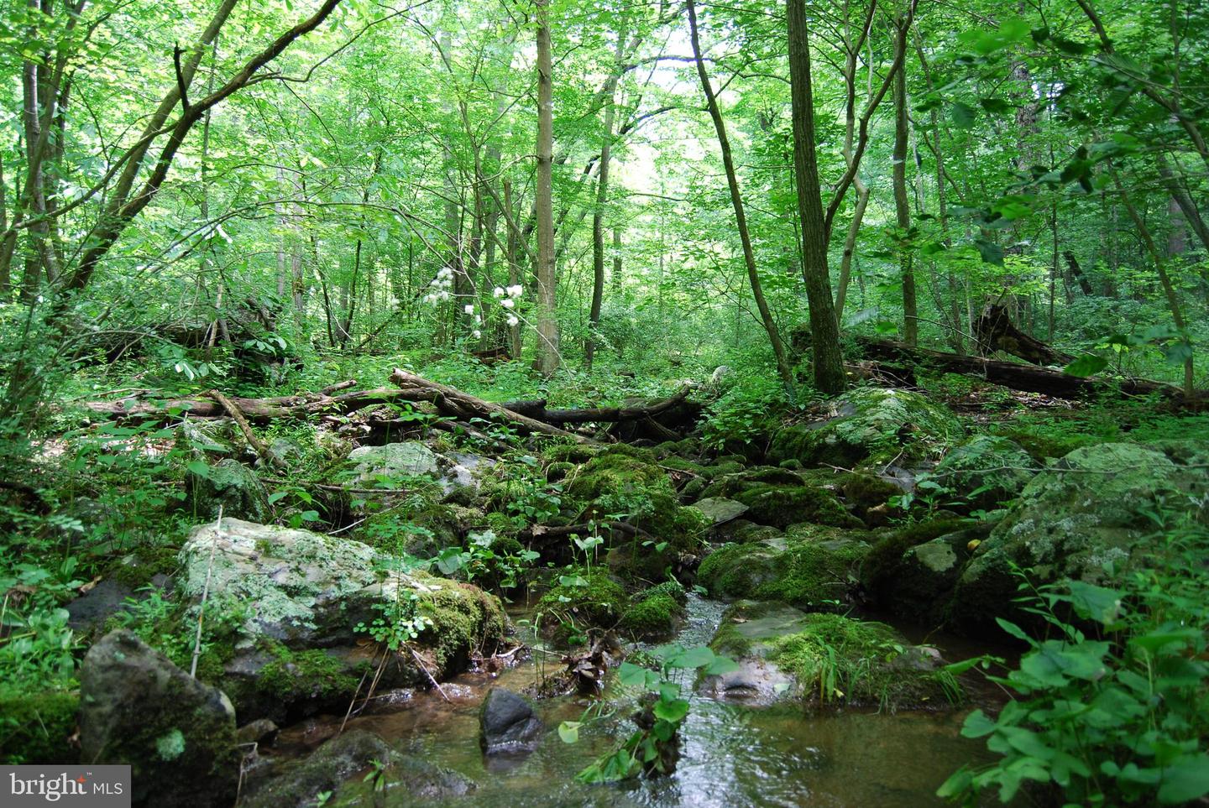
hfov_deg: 67.3
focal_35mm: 27
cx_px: 604
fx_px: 908
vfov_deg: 48.0
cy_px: 404
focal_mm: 18
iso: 200
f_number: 3.5
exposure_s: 1/60
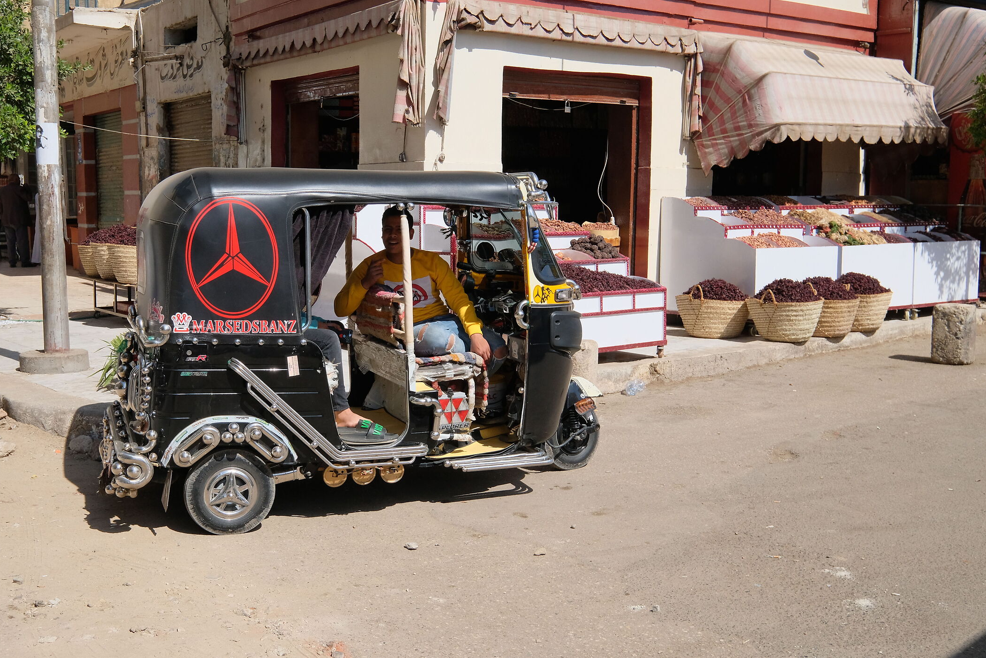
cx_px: 435
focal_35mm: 41
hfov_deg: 47.3
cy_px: 308
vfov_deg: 32.6
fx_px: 1123
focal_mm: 24
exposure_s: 1/640
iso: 800
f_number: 8
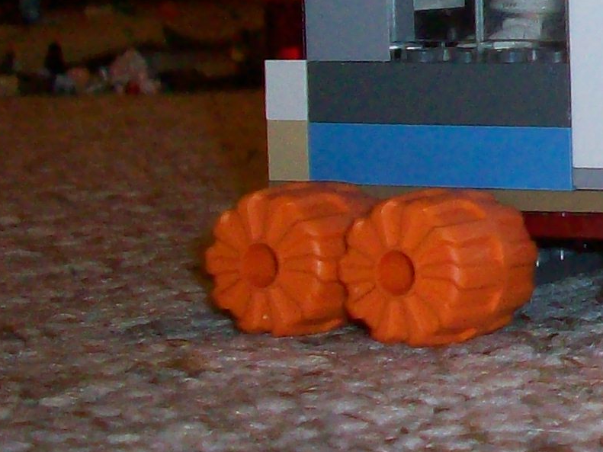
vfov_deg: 10.3
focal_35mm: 143
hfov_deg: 12.7
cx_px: 1058
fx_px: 2491
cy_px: -24
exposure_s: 1/64
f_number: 2.8
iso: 160
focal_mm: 6.2
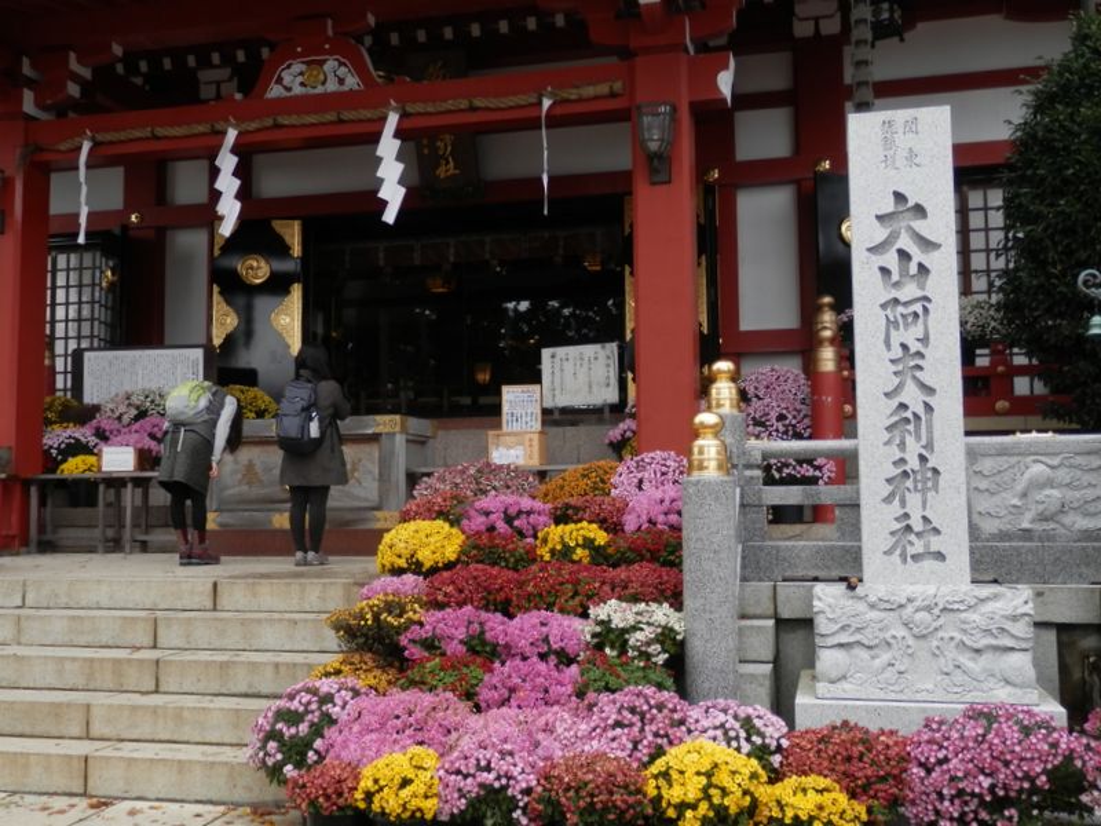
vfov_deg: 42.9
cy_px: 413
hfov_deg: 55.4
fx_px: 1050
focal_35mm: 33
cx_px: 550
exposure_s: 1/160
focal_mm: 6
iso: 80
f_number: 3.4
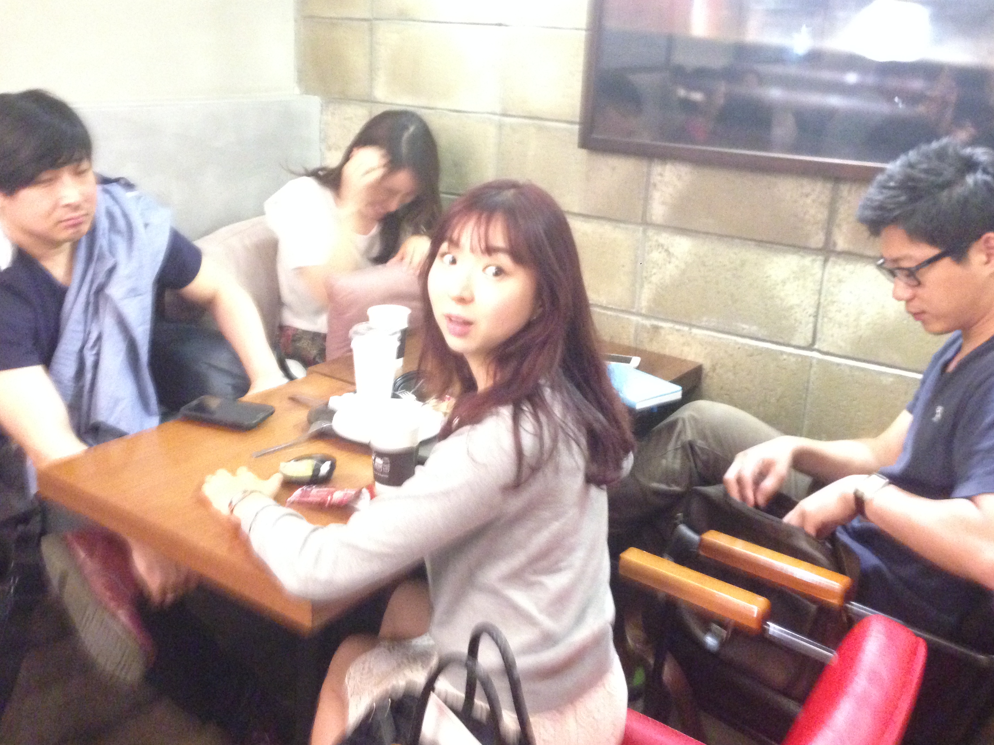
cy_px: 341
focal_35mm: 38
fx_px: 1091
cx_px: 480
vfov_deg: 37.7
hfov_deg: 49.0
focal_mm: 4.12
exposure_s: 1/15
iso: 500
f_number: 2.4
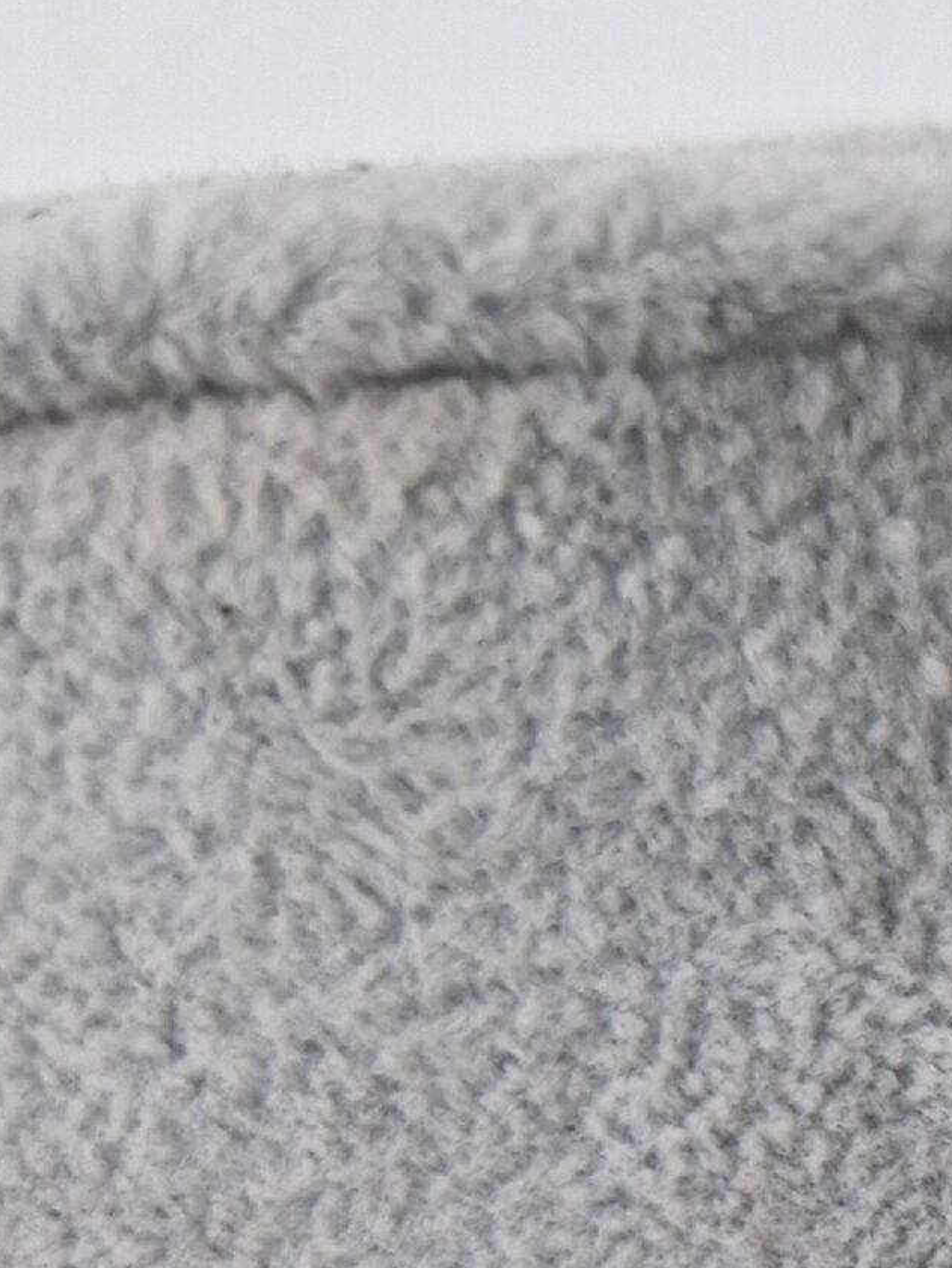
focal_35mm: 70
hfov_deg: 19.5
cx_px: 1201
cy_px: 1609
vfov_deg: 24.5
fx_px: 2566
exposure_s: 1/100
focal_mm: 5.4
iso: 64
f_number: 1.8
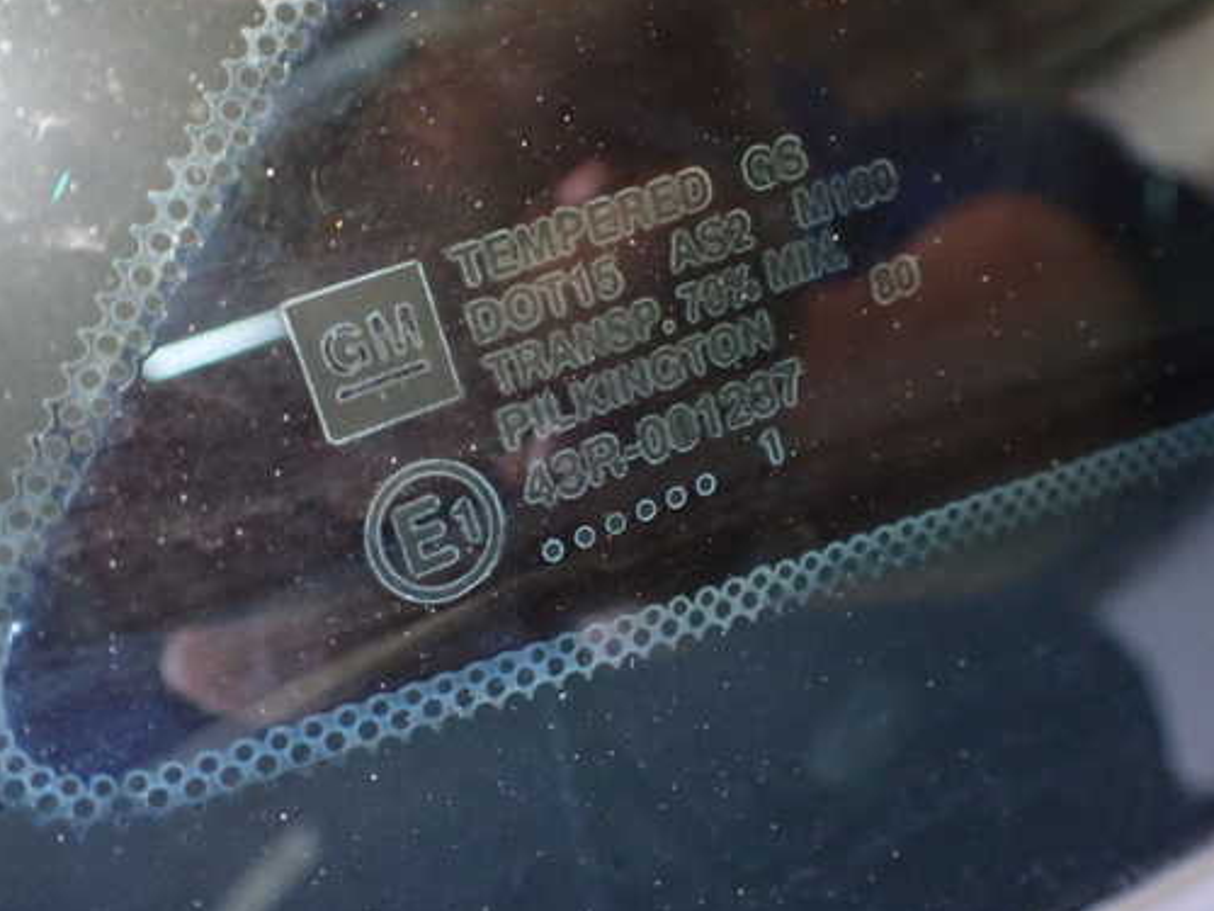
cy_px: 440
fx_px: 1263
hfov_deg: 51.3
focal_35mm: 36
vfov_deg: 39.7
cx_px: 566
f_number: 2.3
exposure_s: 1/30
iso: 800
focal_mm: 5.4
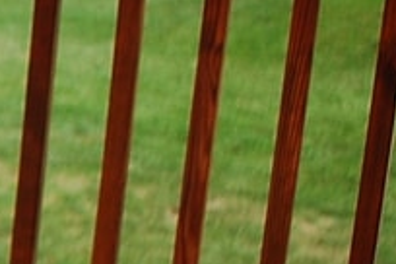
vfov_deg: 6.9
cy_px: 252
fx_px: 2189
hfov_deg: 8.6
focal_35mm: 199
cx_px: -788
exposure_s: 1/800
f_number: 3.5
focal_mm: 18
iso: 200
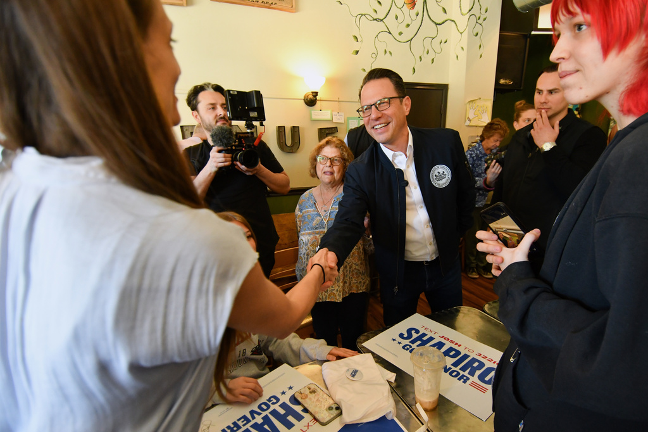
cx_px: 324
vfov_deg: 67.3
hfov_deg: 90.0
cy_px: 216
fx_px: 324
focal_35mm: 18
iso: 1400
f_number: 4
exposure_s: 1/100
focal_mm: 12
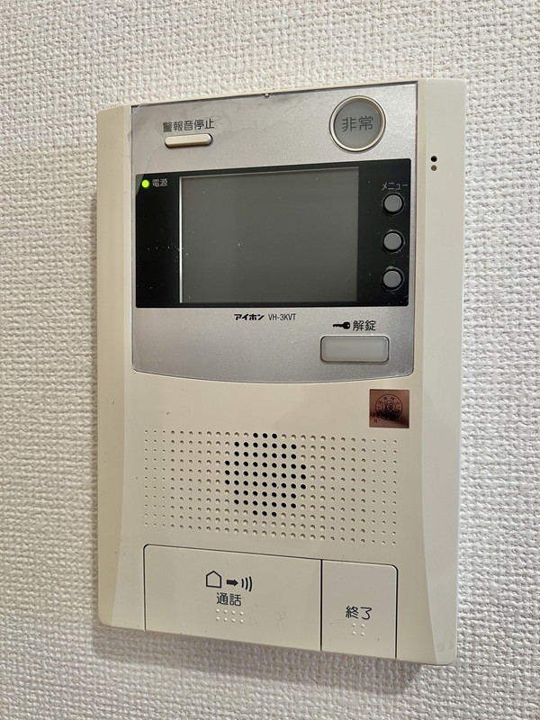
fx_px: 541
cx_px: 270
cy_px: 360
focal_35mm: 26
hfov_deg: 53.1
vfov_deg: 67.3
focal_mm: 5.7
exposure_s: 1/50
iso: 100
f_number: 1.5
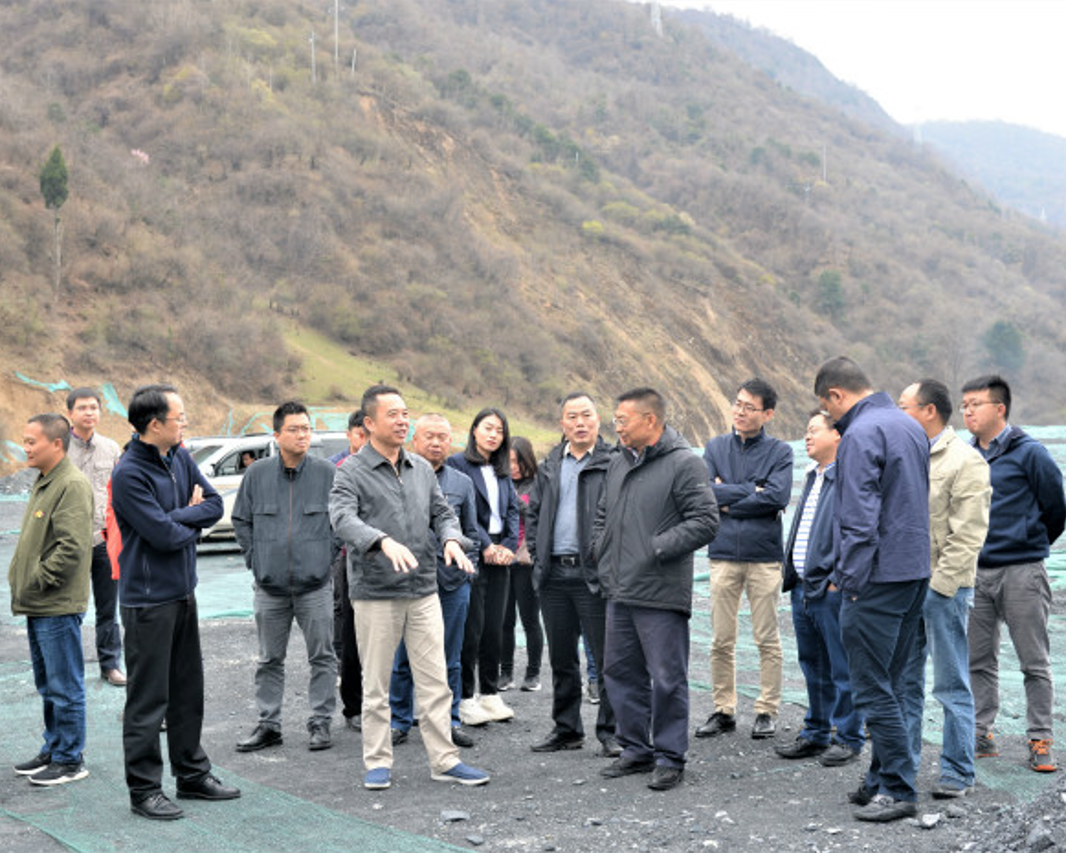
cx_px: 488
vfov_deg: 34.9
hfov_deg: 42.9
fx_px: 1357
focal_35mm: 43
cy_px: 426
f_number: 5.6
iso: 360
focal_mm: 38
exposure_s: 1/125
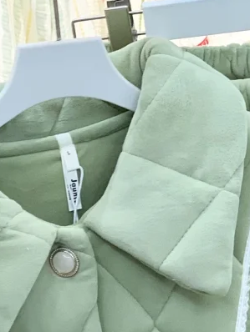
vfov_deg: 10.2
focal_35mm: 188
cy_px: 474
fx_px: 1808
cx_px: 101
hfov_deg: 7.9
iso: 64
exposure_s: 1/122
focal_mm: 6
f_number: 2.4
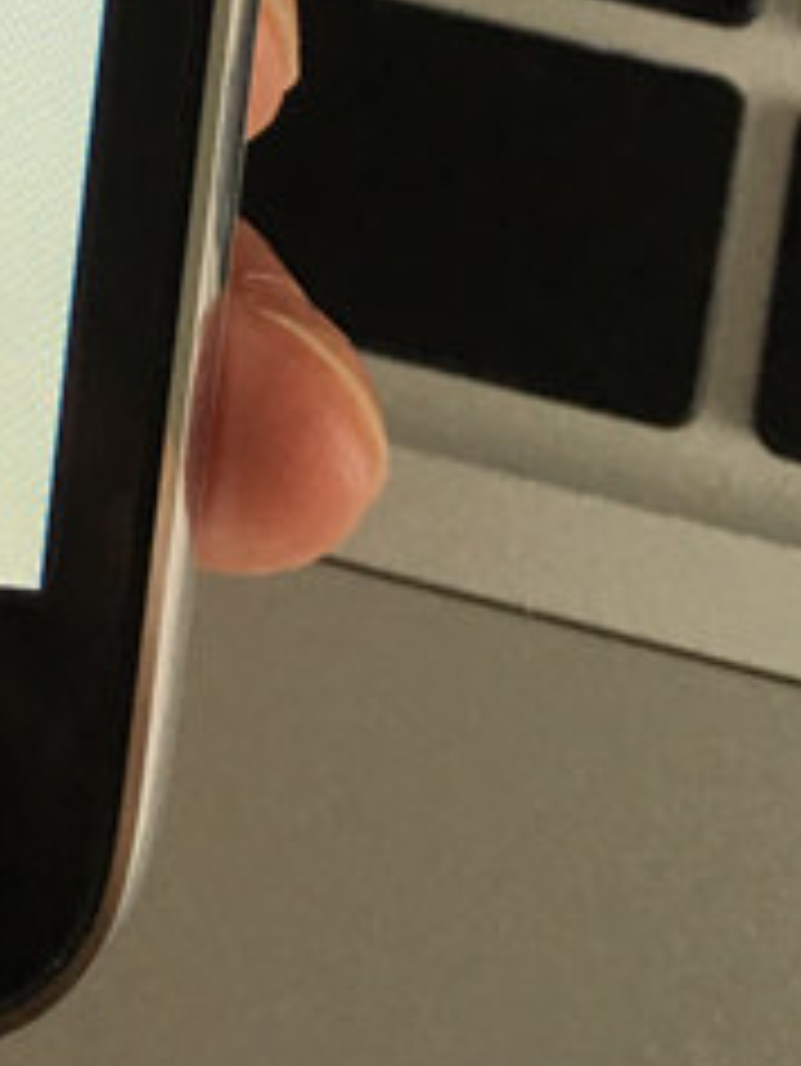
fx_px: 3021
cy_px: -490
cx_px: -490
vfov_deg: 18.0
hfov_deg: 13.9
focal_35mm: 98
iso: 40
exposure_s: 1/33
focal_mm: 4.15
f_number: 2.2
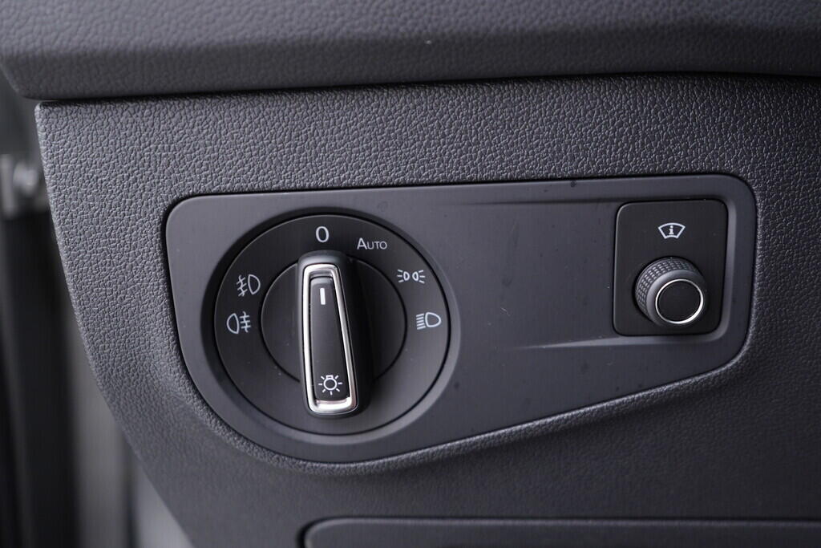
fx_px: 821
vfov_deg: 36.9
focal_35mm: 36
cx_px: 410
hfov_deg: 53.1
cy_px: 274
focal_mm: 24
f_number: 2.8
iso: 320
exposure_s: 1/40
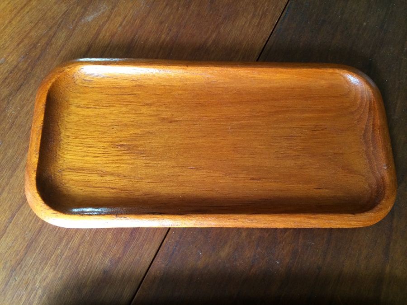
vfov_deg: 46.8
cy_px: 152
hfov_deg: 60.0
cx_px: 204
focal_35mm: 30
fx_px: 353
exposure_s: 1/30
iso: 160
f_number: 2.2
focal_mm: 4.12
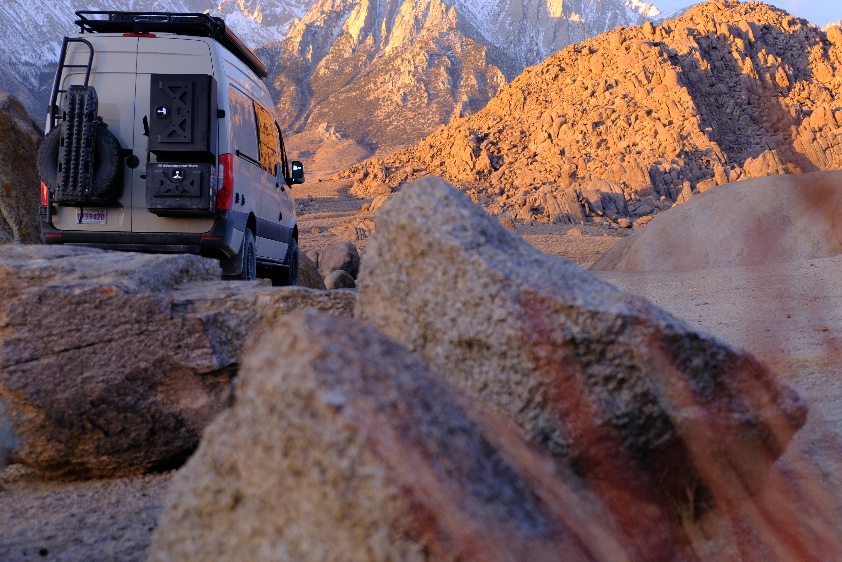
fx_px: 1450
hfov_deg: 32.3
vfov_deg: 21.9
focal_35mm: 62
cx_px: 520
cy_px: 280
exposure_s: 1/125
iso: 500
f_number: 4.3
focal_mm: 30.9
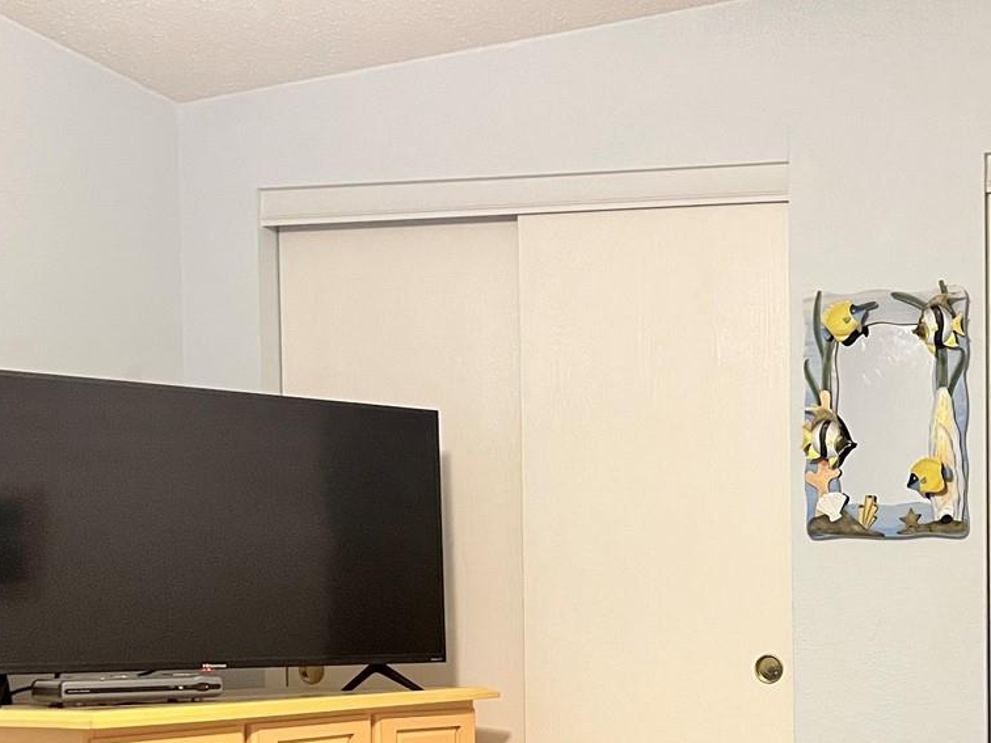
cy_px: 660
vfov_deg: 25.8
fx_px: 1575
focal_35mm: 55
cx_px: 991
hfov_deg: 32.2
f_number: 1.6
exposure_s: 1/30
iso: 500
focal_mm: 5.1
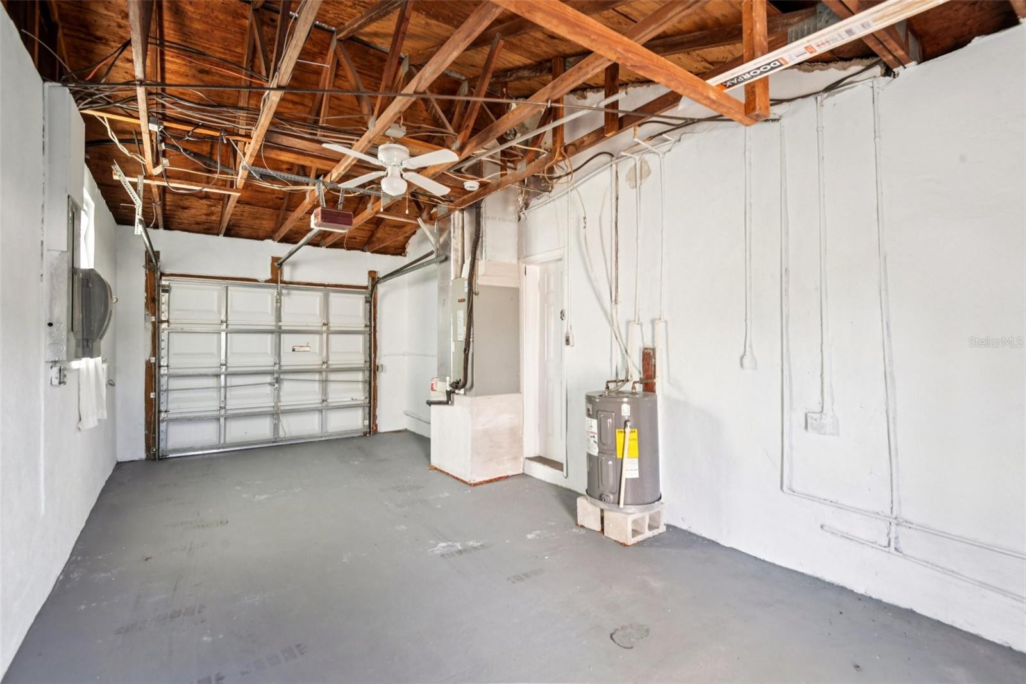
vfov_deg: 73.7
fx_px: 456
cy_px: 342
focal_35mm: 16
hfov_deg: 96.7
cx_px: 513
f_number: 8
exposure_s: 1/10
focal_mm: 16
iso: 400
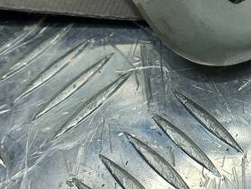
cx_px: 280
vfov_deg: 16.2
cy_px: 61
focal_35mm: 91
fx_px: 660
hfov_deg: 20.5
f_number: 1.8
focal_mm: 4.6
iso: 32
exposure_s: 1/100
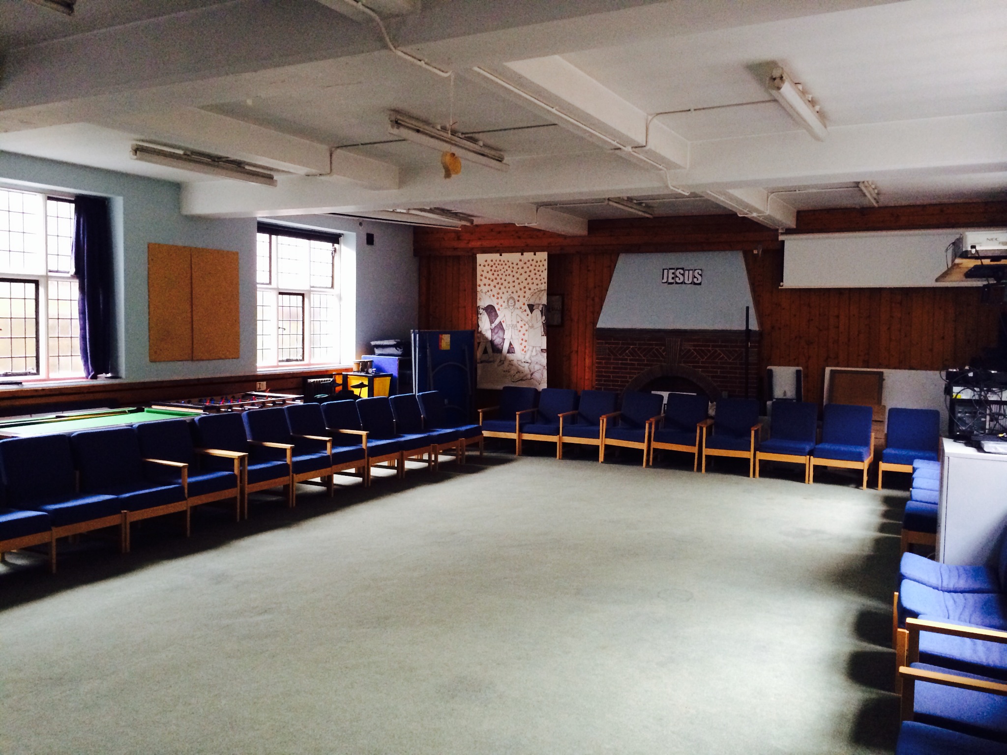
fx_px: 873
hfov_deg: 60.0
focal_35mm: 30
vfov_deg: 46.8
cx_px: 504
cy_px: 378
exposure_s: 1/30
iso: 320
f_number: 2.2
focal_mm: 4.12
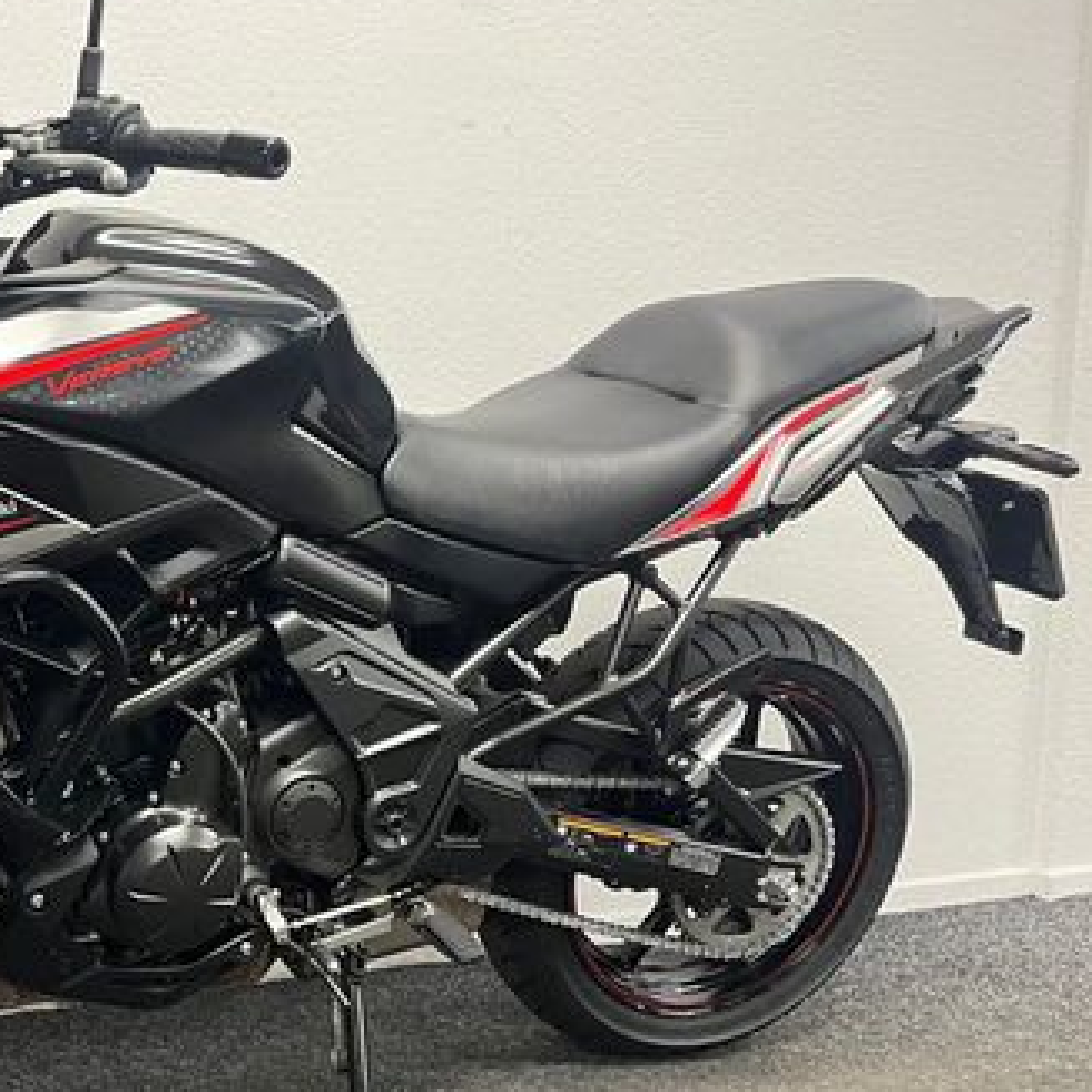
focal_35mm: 45
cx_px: 33
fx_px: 1606
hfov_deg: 34.6
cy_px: 538
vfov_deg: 37.6
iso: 200
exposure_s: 1/50
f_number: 1.6
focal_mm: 5.1
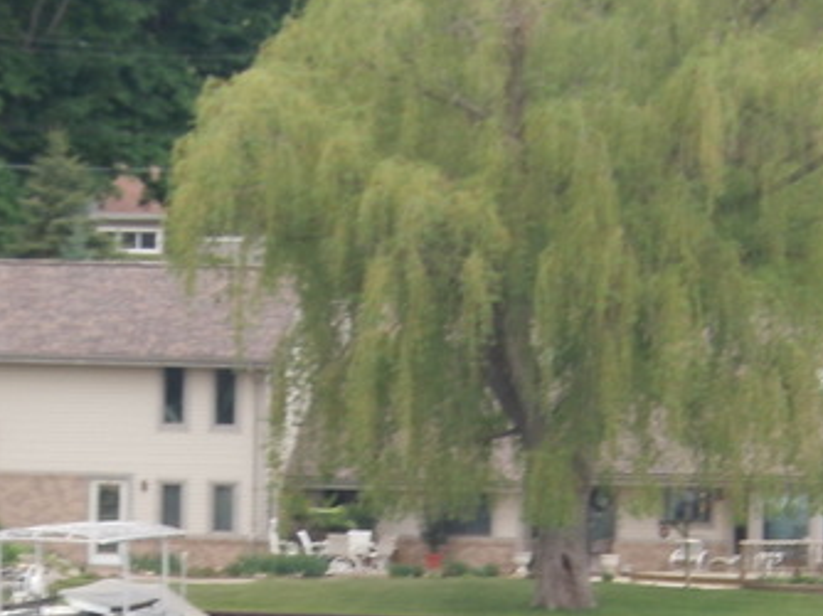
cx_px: 424
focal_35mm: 470
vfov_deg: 3.2
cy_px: 628
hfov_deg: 4.2
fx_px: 11166
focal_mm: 35
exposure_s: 1/125
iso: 100
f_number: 5.6
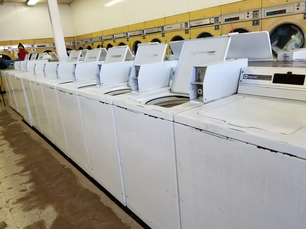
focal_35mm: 26
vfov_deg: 53.1
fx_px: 230
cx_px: 153
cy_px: 114
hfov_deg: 67.3
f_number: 1.7
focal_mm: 4.3
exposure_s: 1/120
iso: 64
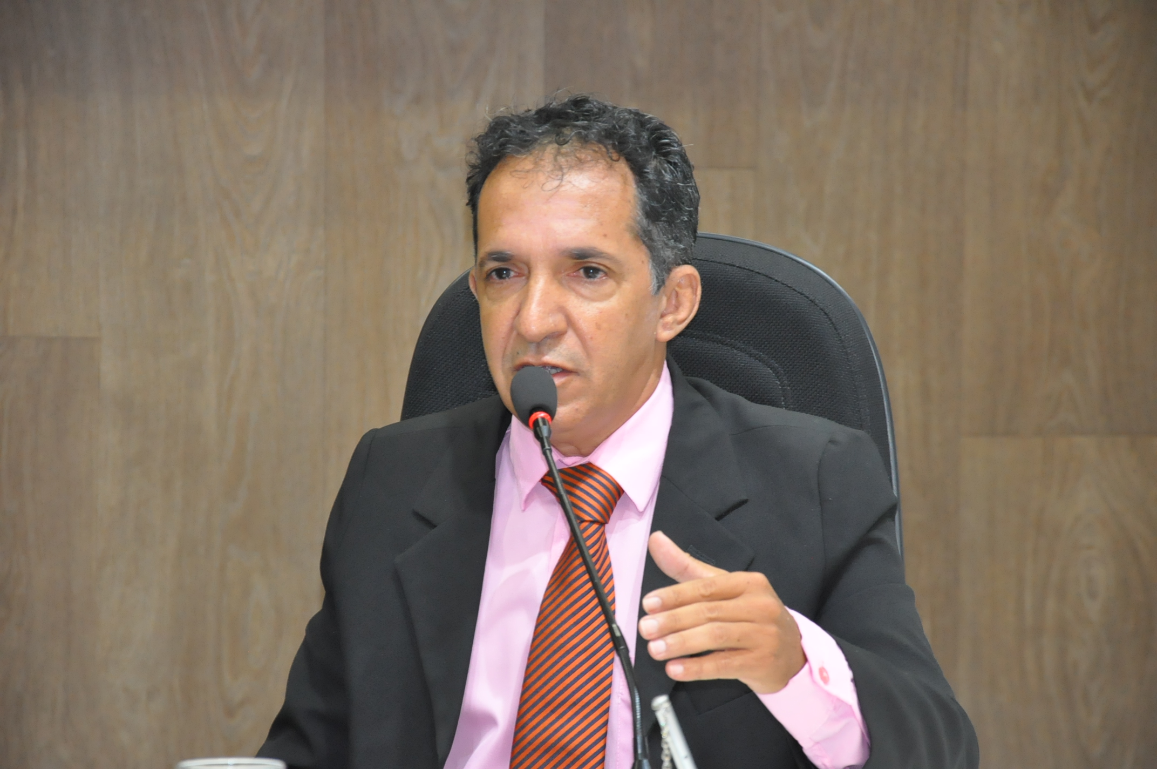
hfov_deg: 13.1
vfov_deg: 8.7
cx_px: 578
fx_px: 5056
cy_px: 384
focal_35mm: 158
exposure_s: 1/60
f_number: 5.6
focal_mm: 105
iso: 2000
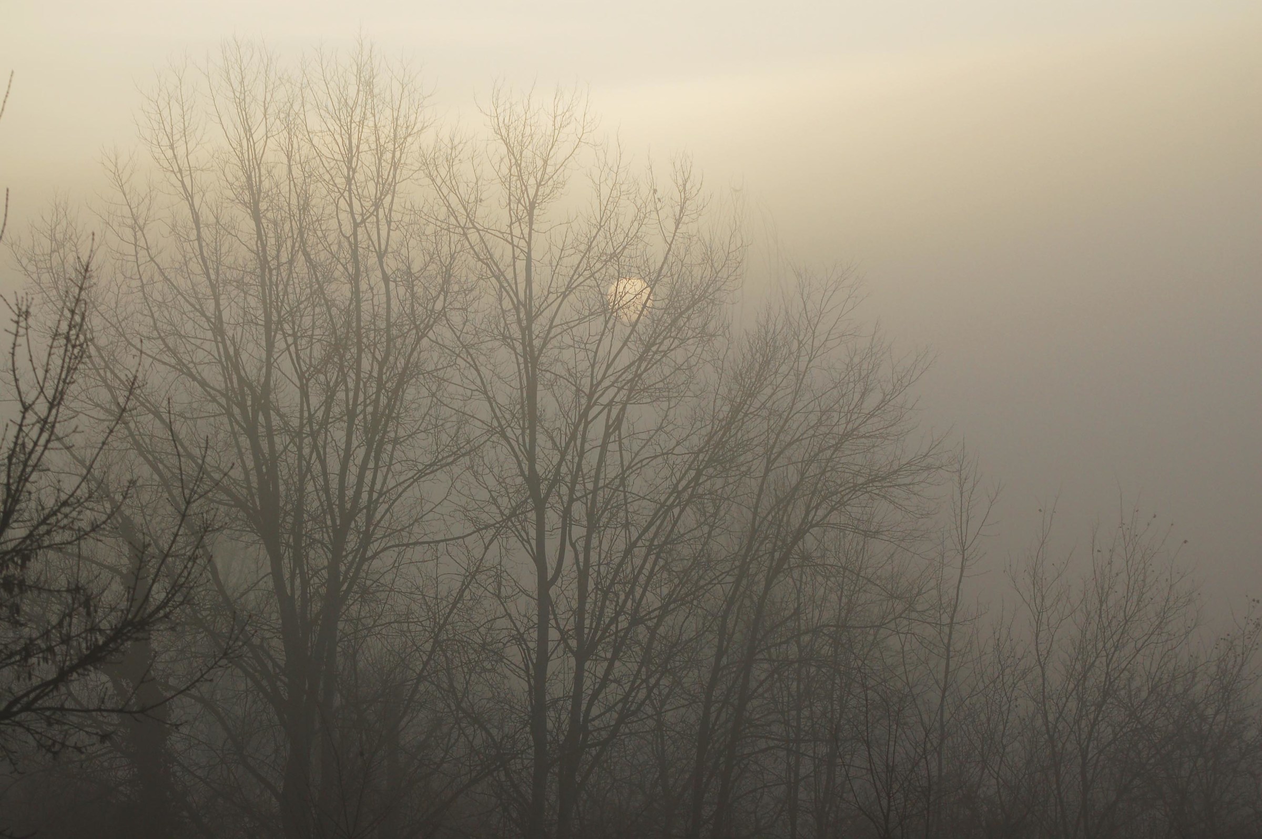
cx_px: 631
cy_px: 420
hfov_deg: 15.2
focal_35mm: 135
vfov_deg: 10.1
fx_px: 4728
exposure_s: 1/1000
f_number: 5
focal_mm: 90
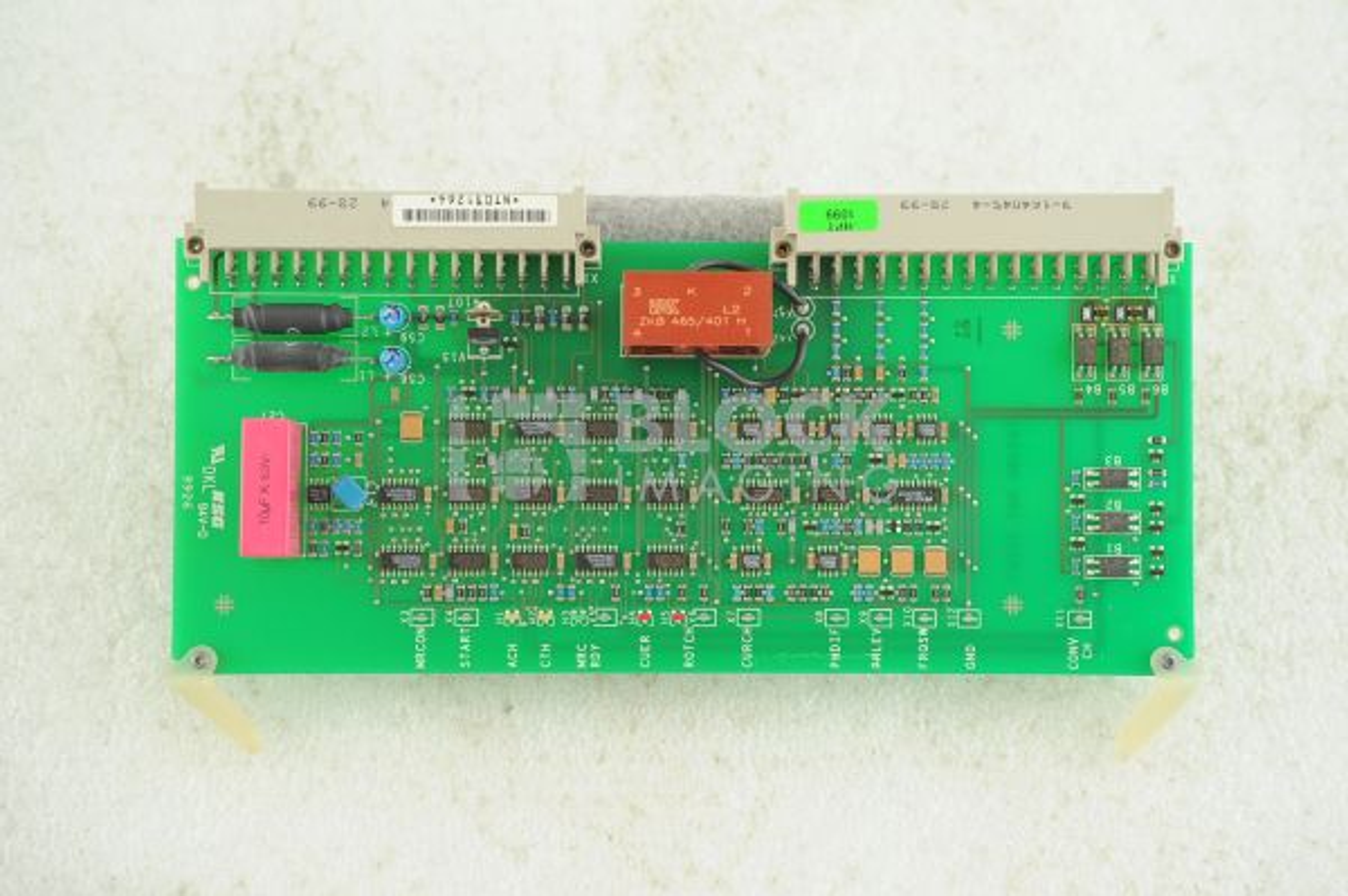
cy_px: 448
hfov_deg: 26.0
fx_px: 2918
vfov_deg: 17.5
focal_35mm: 78
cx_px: 674
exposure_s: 1/100
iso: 1600
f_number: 9
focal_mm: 78
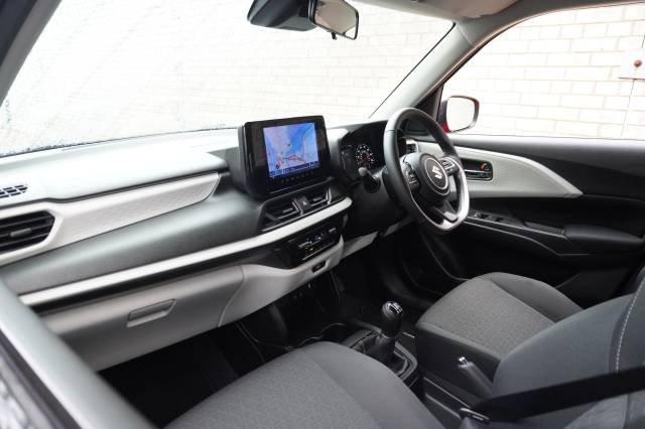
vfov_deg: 53.1
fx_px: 430
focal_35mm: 24
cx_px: 322
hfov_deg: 73.8
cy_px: 214
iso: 2500
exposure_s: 1/160
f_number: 3.5
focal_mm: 16
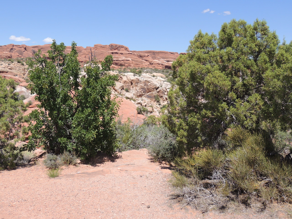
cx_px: 146
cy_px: 110
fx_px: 295
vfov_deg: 40.7
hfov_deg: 52.6
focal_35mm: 35
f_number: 3.3
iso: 100
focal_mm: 6.2
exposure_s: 1/1000
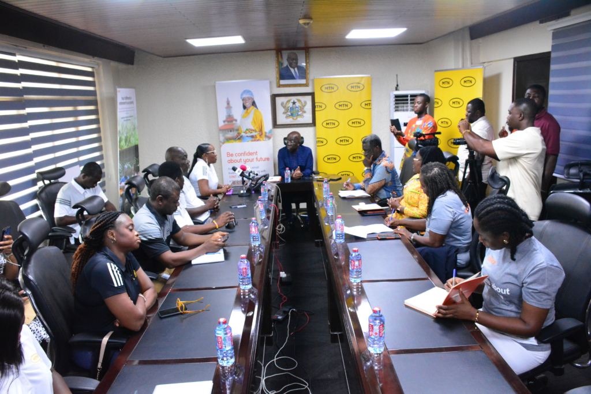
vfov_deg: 47.9
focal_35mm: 27
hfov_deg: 67.4
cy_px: 197
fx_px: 443
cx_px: 296
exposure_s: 1/100
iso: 5000
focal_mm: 18
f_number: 5.6
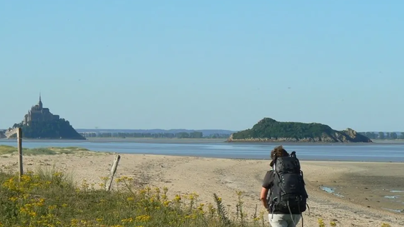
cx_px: 175
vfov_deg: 7.1
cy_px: 171
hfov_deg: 12.6
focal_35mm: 171
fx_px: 1832
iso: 80
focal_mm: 21.2
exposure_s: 1/500
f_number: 7.1
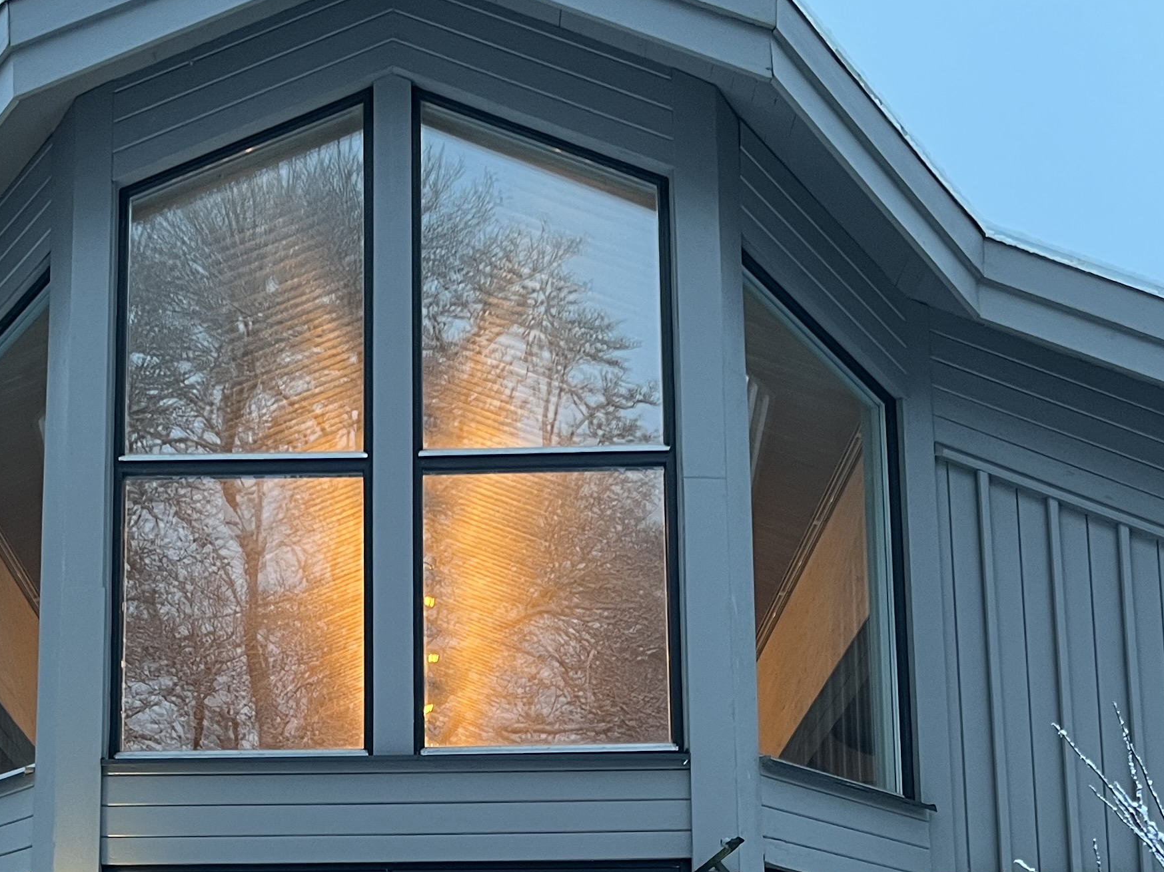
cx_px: 370
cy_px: 885
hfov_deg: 31.9
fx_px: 2017
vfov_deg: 23.3
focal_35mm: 60
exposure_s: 1/50
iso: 160
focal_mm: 5.1
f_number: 1.6
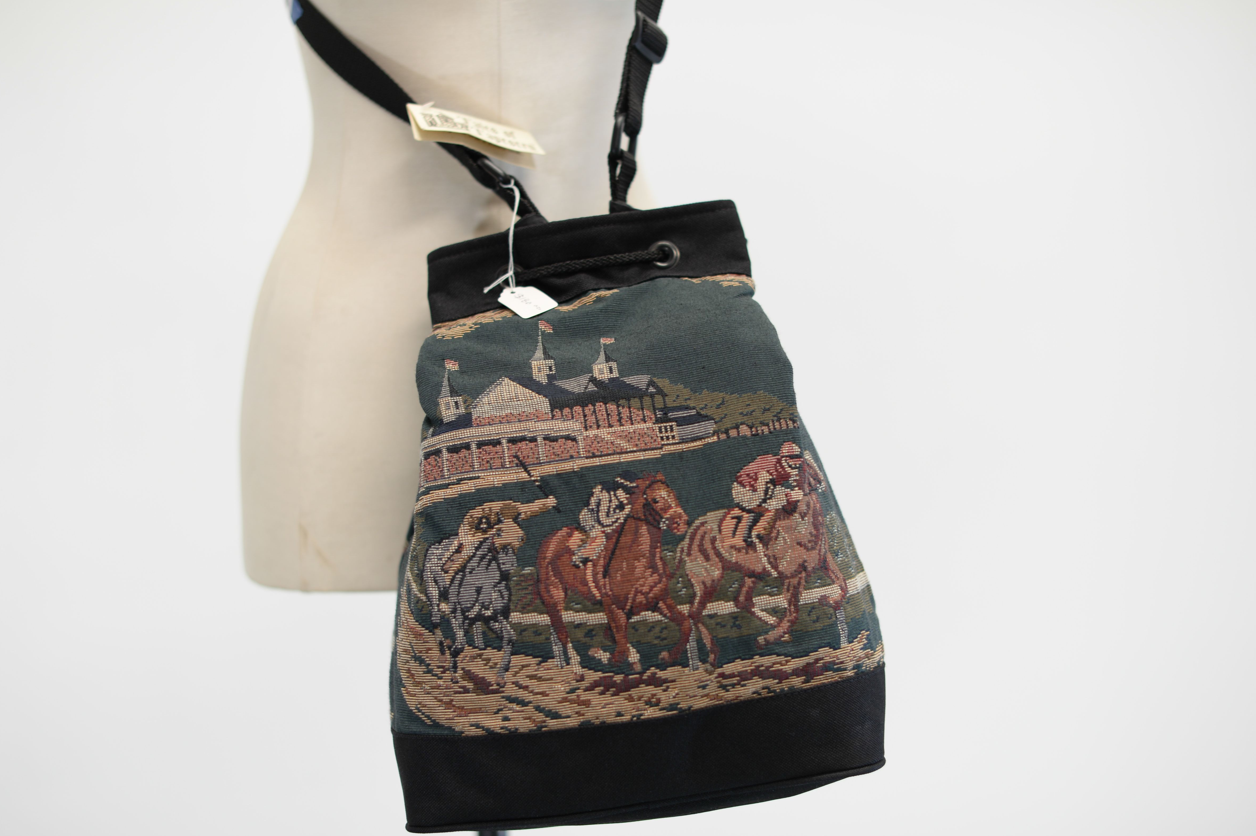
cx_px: 620
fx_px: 1813
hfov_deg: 38.2
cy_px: 430
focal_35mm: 52
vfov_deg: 26.0
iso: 200
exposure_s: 1/125
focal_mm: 50
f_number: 2.2
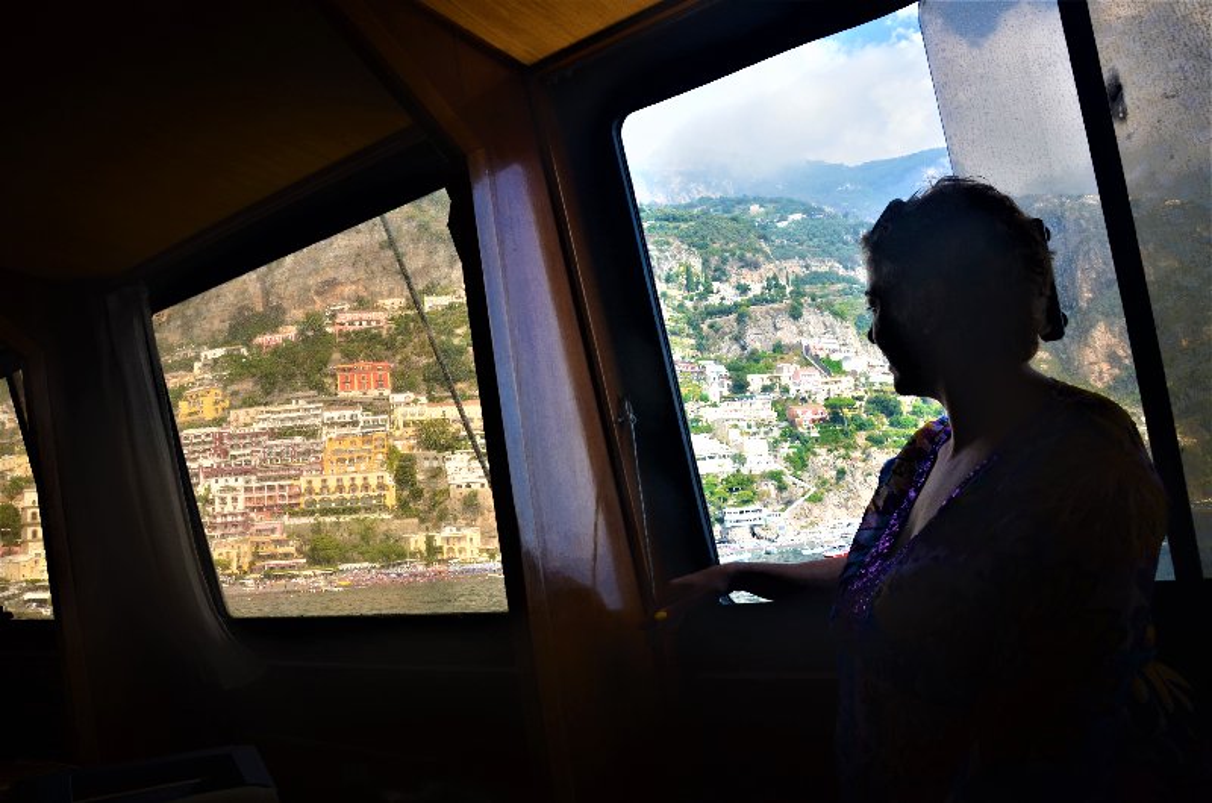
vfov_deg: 47.7
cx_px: 606
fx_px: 907
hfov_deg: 67.5
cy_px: 402
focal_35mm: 27
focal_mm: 18
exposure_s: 1/60
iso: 220
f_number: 10
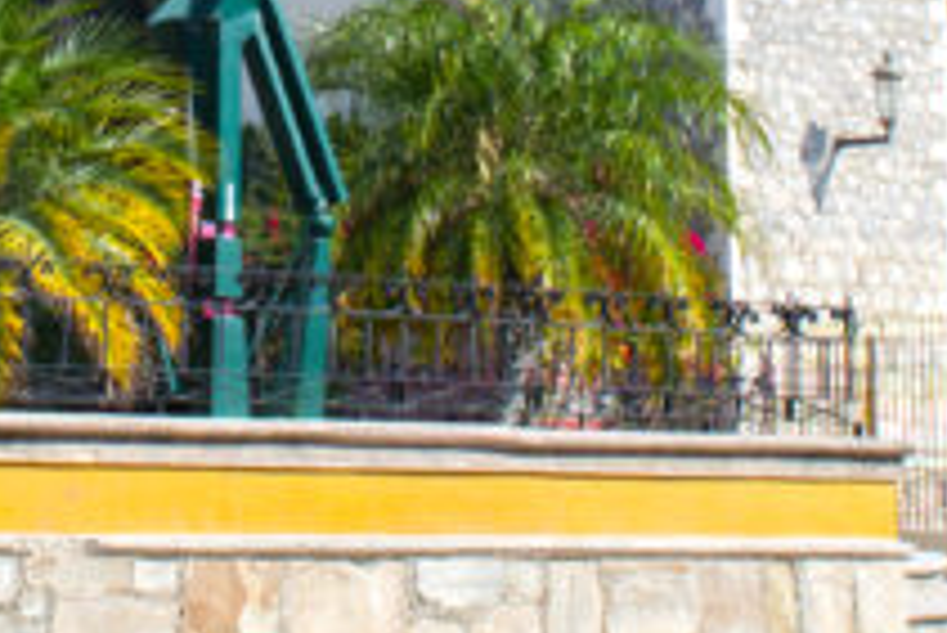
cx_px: 224
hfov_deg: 15.9
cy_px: -186
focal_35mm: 128
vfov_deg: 10.5
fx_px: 3369
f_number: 8
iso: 100
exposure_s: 1/250
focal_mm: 18
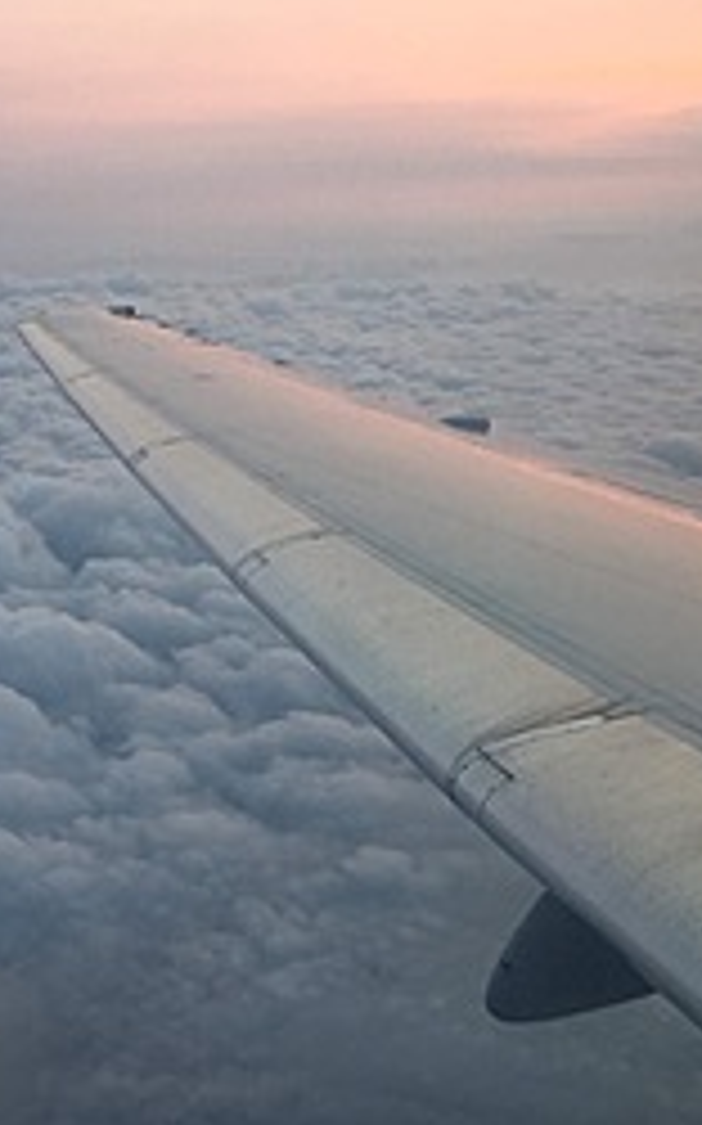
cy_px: 171
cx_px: 86
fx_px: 1808
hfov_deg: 21.5
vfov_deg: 33.2
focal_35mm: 59
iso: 25
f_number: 2.2
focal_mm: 4.15
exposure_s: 1/120
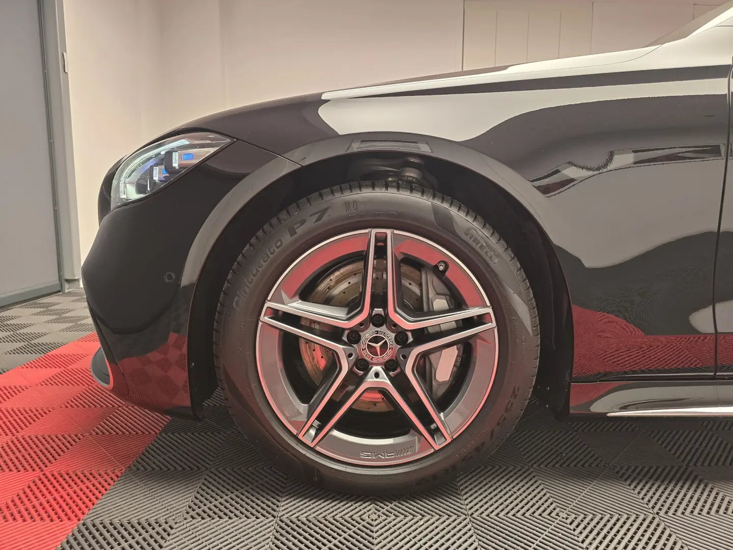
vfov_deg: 58.9
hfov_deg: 73.9
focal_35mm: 23
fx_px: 487
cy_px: 275
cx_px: 366
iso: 160
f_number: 1.7
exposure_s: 1/50.9
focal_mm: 6.3
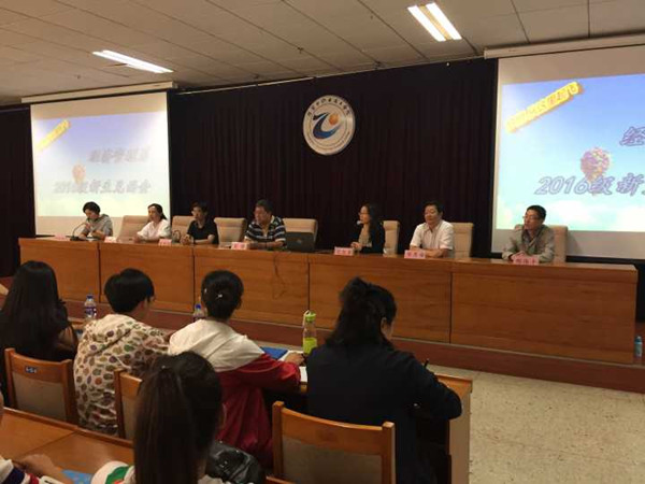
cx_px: 322
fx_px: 540
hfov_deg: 61.7
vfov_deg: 48.2
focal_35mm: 29
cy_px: 242
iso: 160
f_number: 2.2
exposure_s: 1/33
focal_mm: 4.15
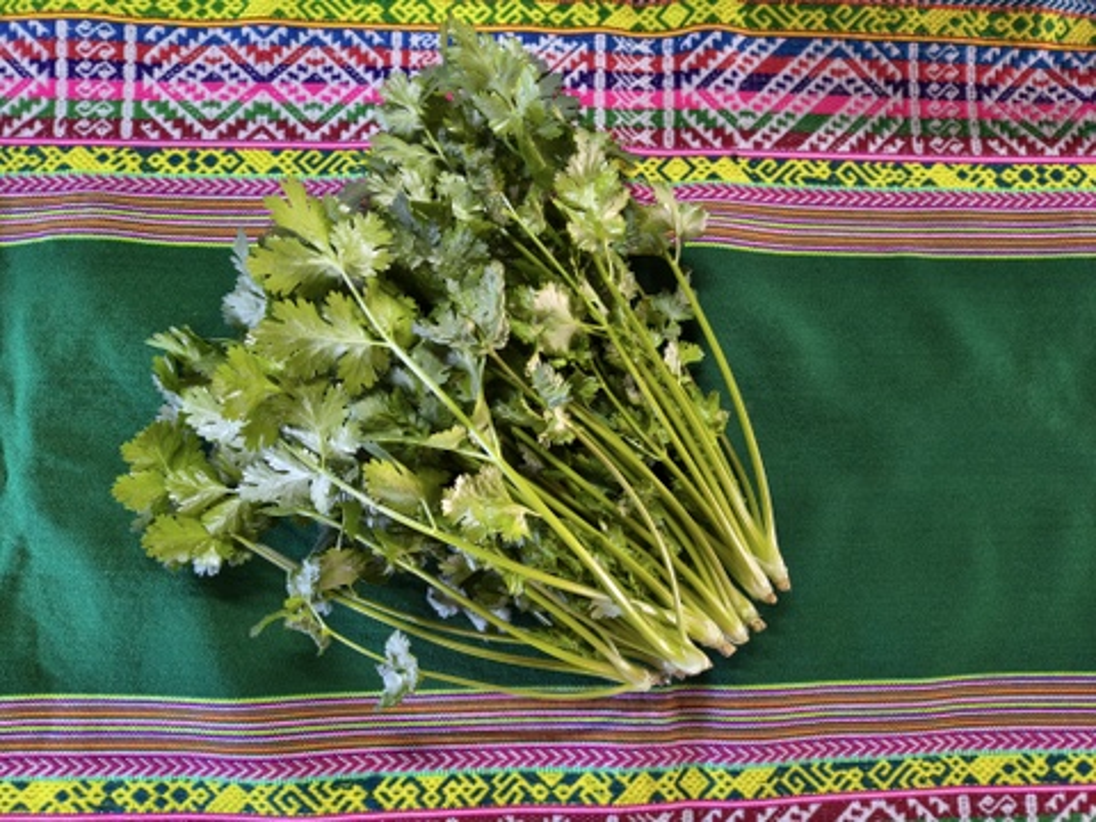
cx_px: 548
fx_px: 760
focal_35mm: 24
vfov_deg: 56.8
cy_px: 411
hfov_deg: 71.6
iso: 1511
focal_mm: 5.56
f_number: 1.8
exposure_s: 1/50
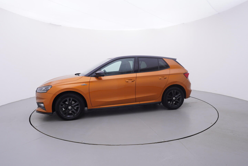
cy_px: 83
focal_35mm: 22
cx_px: 124
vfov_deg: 56.2
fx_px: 155
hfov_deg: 77.3
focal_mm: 15
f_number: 5
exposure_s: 1/80
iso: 200
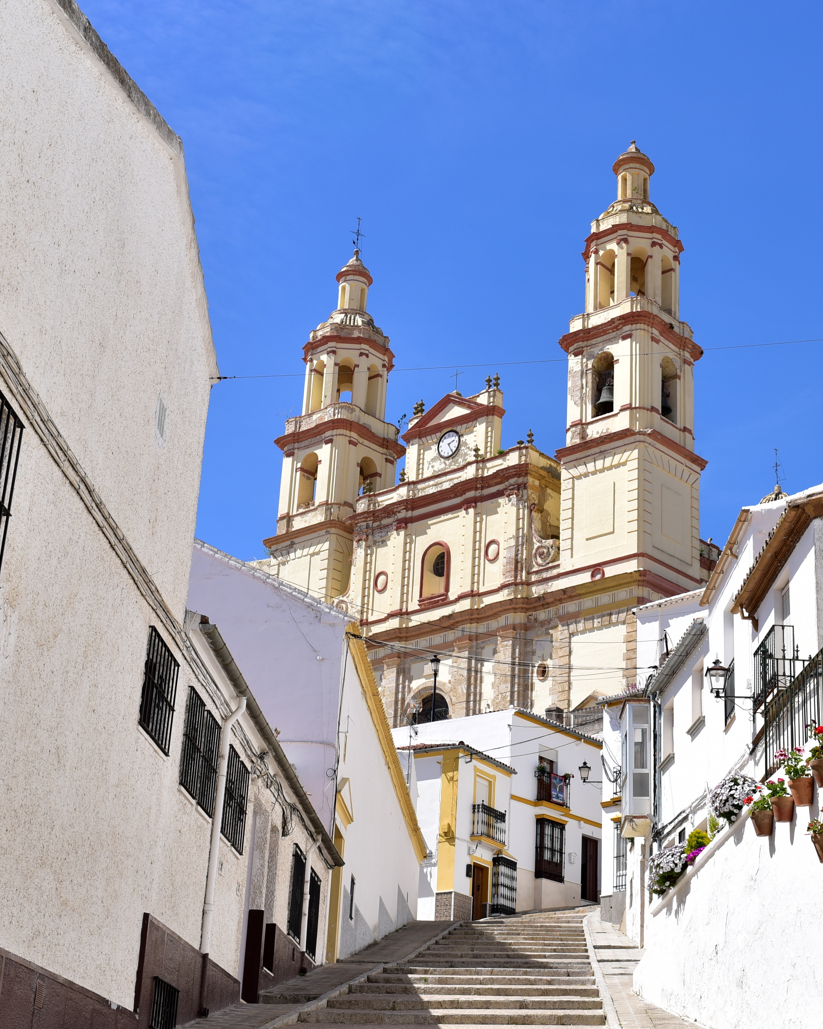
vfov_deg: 33.6
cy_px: 558
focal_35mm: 56
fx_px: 1705
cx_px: 670
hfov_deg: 26.6
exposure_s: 1/500
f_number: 5.6
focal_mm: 35
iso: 100
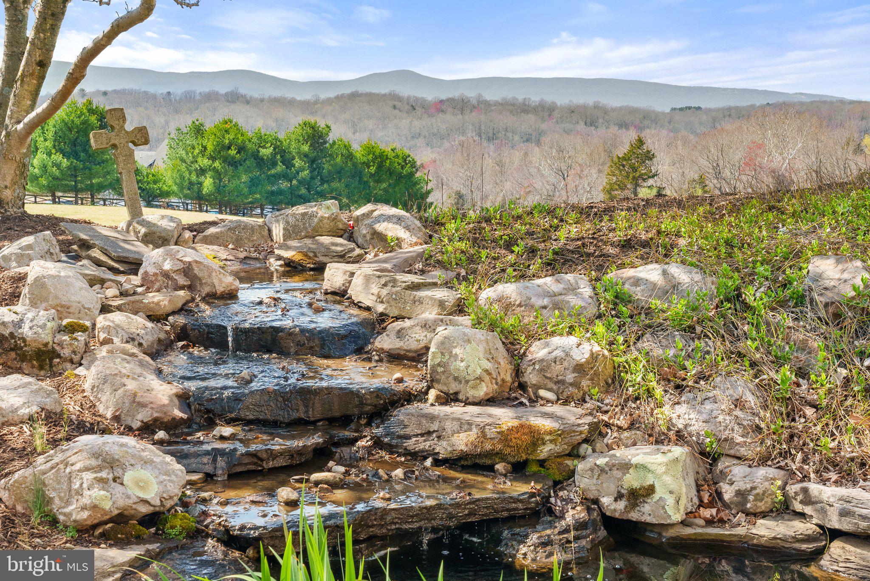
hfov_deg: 38.2
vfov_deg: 26.0
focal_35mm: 52
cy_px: 290
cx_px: 435
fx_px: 1257
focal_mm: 52
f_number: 14
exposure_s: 1/160
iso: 640
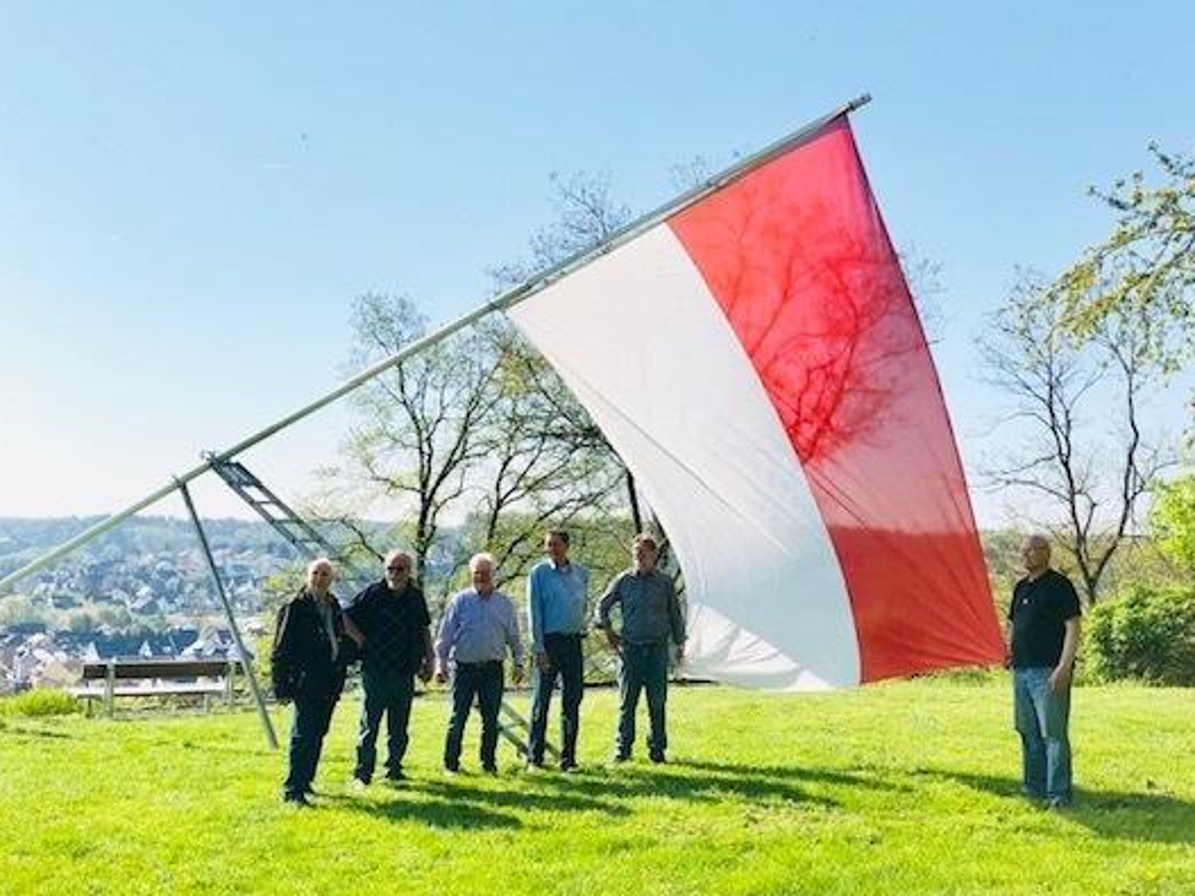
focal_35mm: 34
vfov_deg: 41.6
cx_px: 546
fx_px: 1173
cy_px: 533
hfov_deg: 53.9
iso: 20
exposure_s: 1/2667
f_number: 1.8
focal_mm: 4
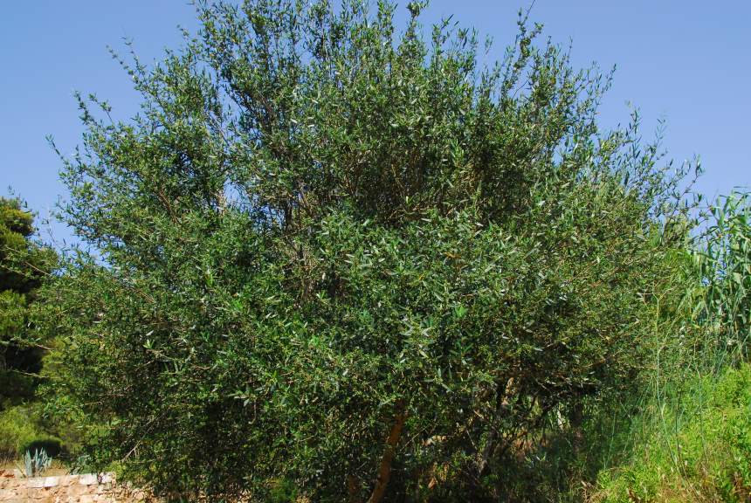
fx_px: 752
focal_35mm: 36
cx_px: 376
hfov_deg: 53.1
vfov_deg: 37.0
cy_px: 252
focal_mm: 24
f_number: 11
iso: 100
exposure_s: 1/80
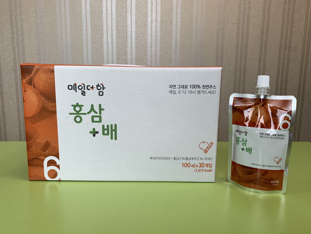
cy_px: 117
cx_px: 156
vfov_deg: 53.1
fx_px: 234
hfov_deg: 67.3
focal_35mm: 26
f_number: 1.8
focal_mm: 4.25
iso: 50
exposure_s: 1/120
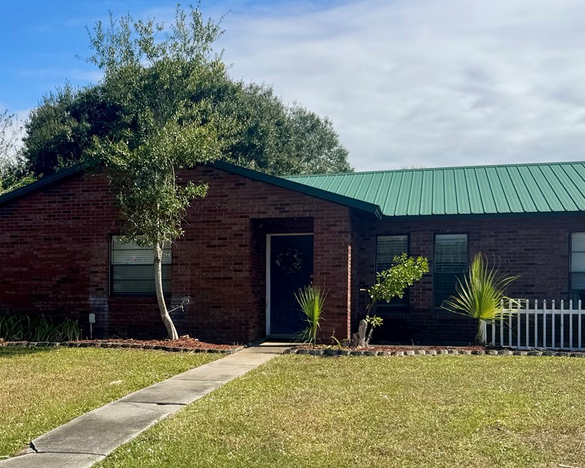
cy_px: 308
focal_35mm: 47
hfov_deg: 38.7
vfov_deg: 31.9
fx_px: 814
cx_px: 160
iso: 80
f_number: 1.78
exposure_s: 1/4950
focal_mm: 6.76
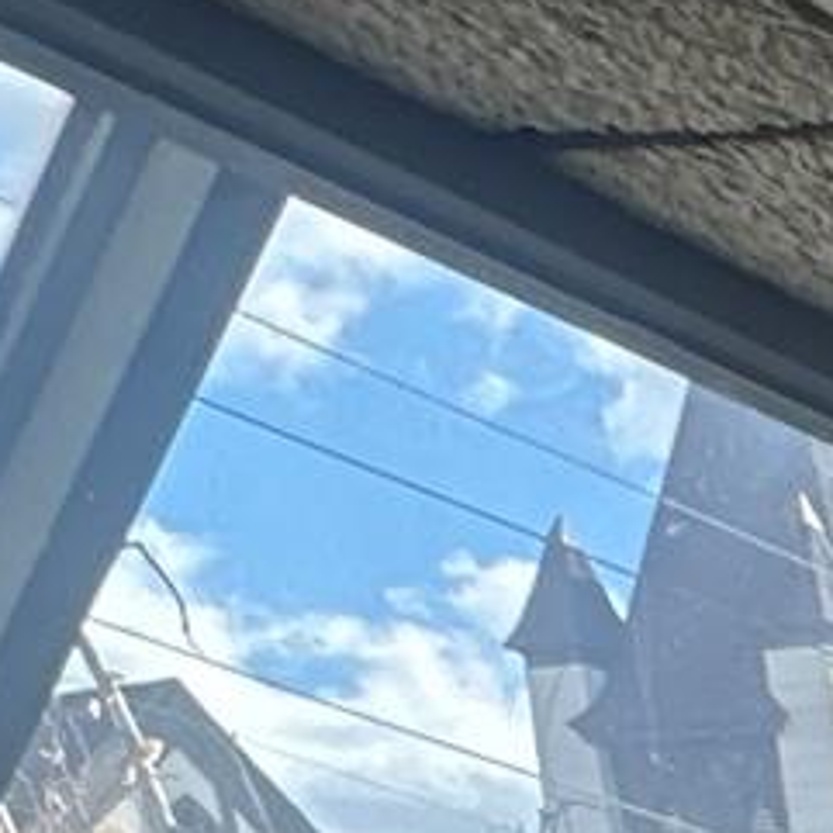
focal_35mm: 105
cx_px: 2527
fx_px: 2859
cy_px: 2302
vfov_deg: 11.6
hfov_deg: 10.8
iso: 40
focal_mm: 2.22
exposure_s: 1/141
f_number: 2.2
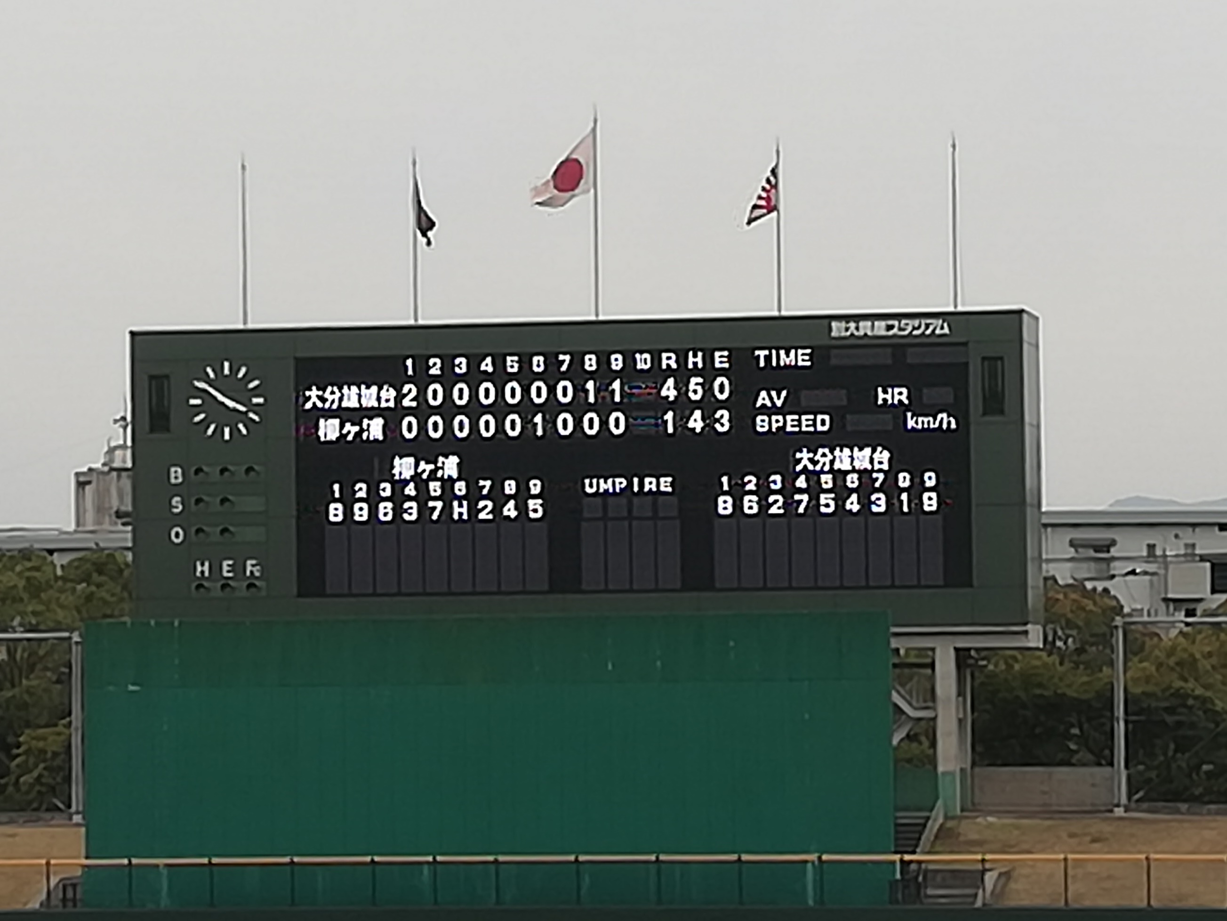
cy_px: 460
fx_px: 3687
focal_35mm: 104
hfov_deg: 18.9
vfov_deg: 14.2
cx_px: 614
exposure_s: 1/228
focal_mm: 3.81
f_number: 2.2
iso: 50
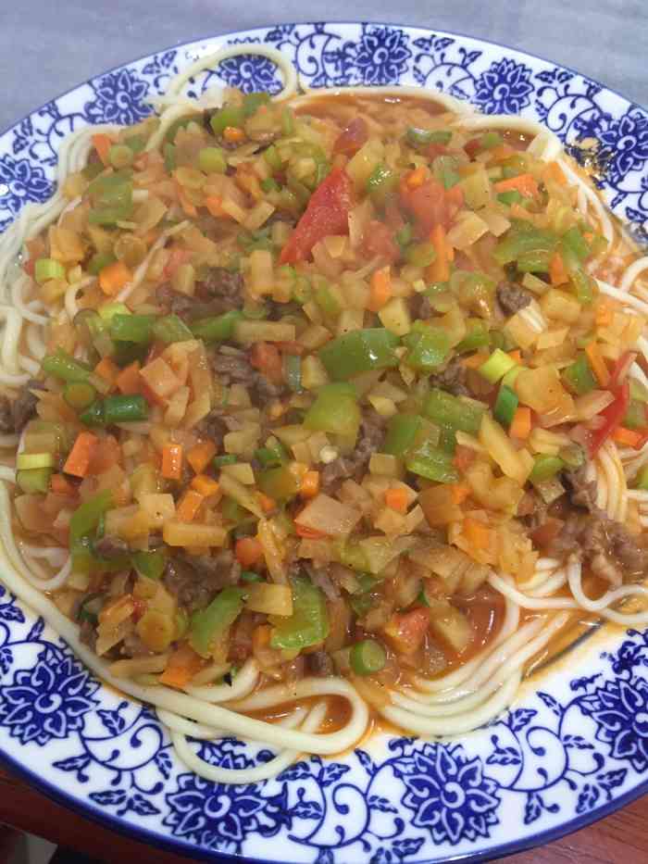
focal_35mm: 29
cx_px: 324
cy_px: 432
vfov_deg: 61.7
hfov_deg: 48.2
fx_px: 724
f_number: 2.2
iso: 125
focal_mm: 4.15
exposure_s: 1/33
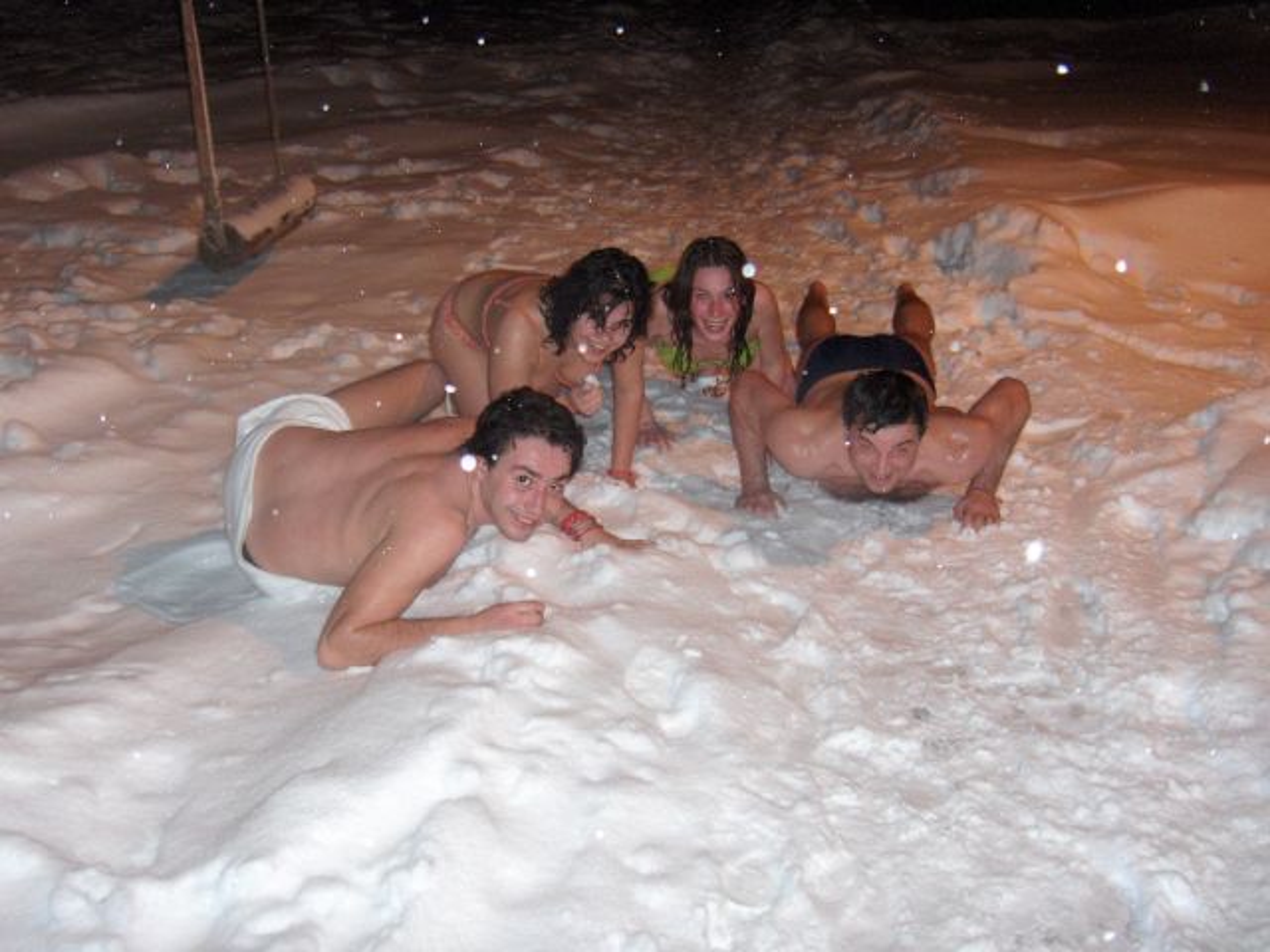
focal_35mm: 39
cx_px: 635
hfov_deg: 47.9
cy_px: 476
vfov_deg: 36.8
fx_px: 1431
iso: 100
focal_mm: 8
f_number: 2.8
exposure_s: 1/60
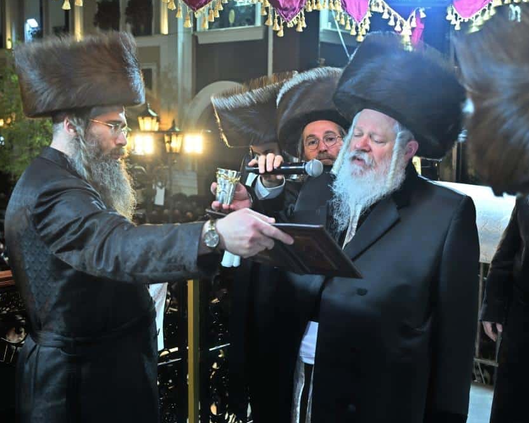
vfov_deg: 33.4
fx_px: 704
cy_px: 214
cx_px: 290
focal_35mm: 45
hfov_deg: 41.1
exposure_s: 1/200
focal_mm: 39
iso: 640
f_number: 4
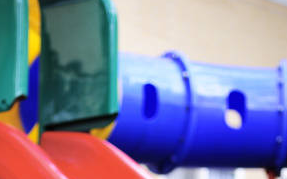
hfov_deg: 14.7
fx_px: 1110
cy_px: 310
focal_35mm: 142
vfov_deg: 8.9
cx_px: 96
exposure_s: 1/640
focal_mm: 50
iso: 200
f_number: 2
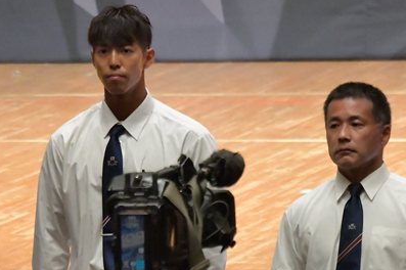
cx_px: 148
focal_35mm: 586
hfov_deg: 3.5
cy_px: 192
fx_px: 6603
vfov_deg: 2.3
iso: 16000
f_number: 5.6
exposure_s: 1/400
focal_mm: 200
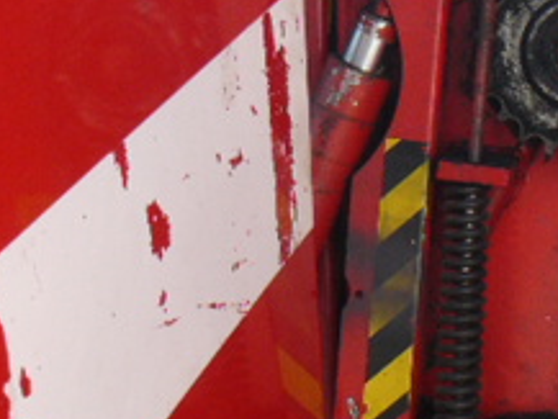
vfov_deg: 13.9
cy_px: 126
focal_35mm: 106
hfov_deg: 17.5
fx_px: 1710
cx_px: 710
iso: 100
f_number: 4.5
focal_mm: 6
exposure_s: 1/200
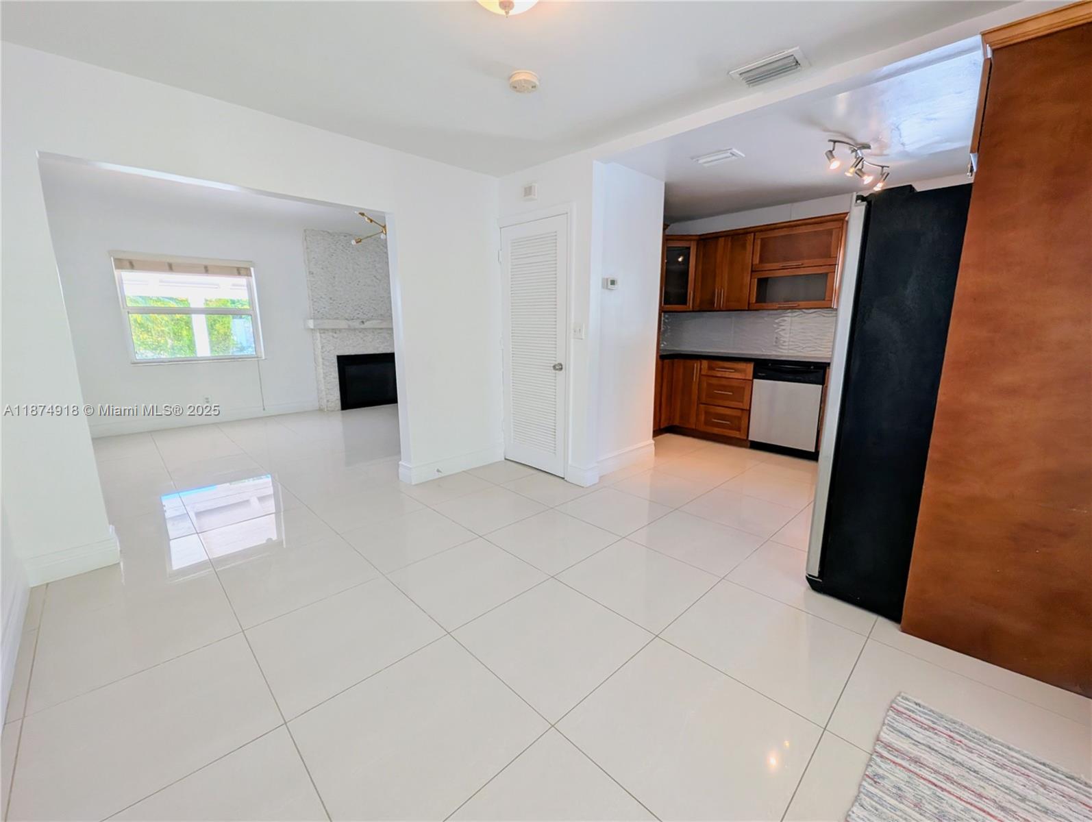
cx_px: 546
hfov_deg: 106.1
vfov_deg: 90.1
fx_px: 411
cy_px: 411
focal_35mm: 13
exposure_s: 1/60
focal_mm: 1.95
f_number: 2.2
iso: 43
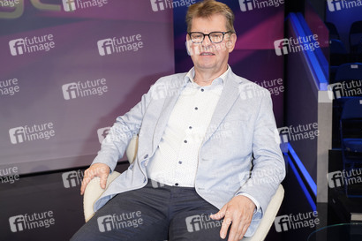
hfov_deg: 44.5
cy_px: 111
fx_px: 442
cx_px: 185
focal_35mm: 44
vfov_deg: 30.5
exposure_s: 1/160
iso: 2000
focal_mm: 40
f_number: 5.6
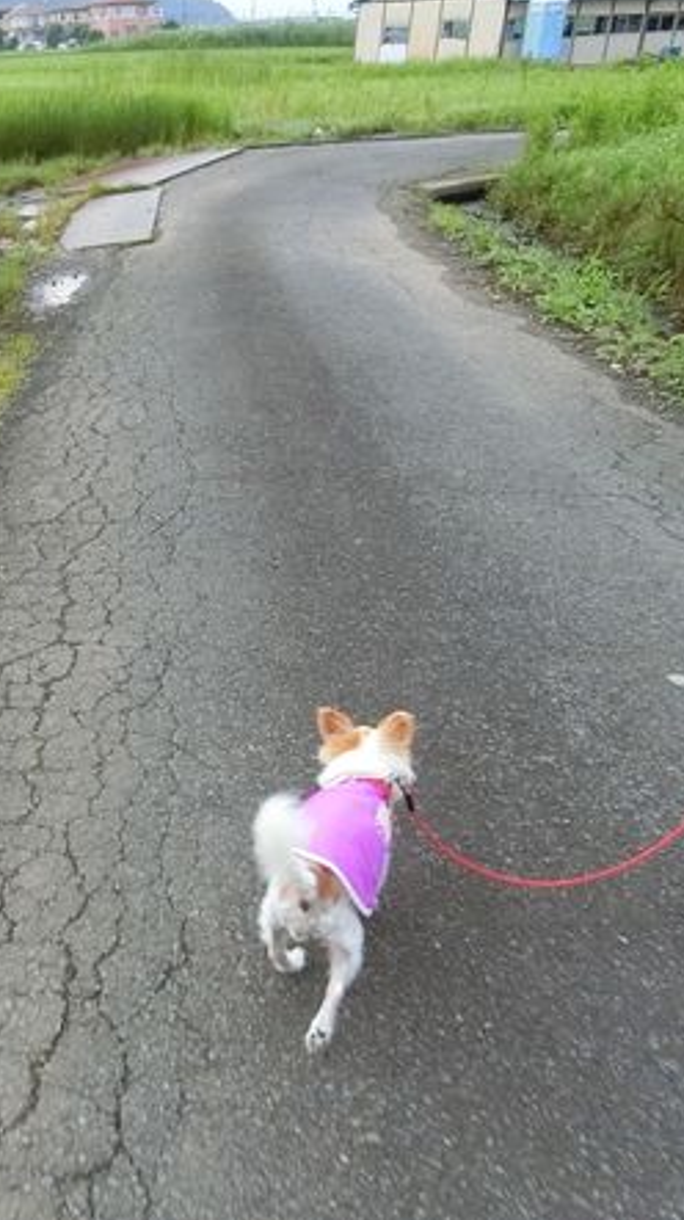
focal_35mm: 37
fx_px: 1195
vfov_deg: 54.0
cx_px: -99
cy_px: 602
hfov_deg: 28.5
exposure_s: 1/125
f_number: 3.5
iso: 800
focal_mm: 4.5
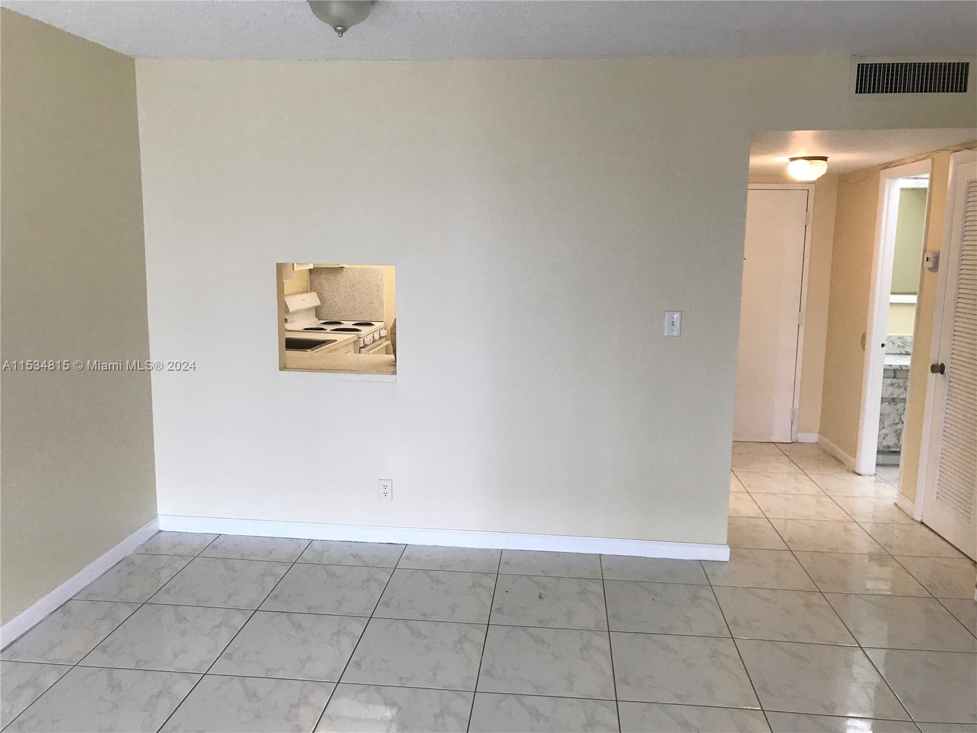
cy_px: 366
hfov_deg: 63.4
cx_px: 488
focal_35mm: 28
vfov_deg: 49.7
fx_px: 790
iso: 20
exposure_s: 1/40
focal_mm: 3.99
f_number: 1.8
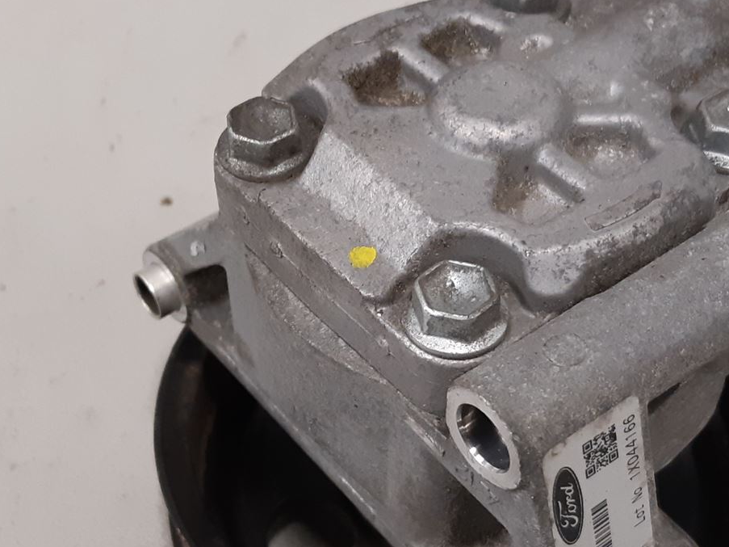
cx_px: 341
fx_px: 1242
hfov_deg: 32.7
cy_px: 371
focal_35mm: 59
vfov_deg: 24.7
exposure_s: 1/50
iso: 160
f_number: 1.7
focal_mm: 3.93
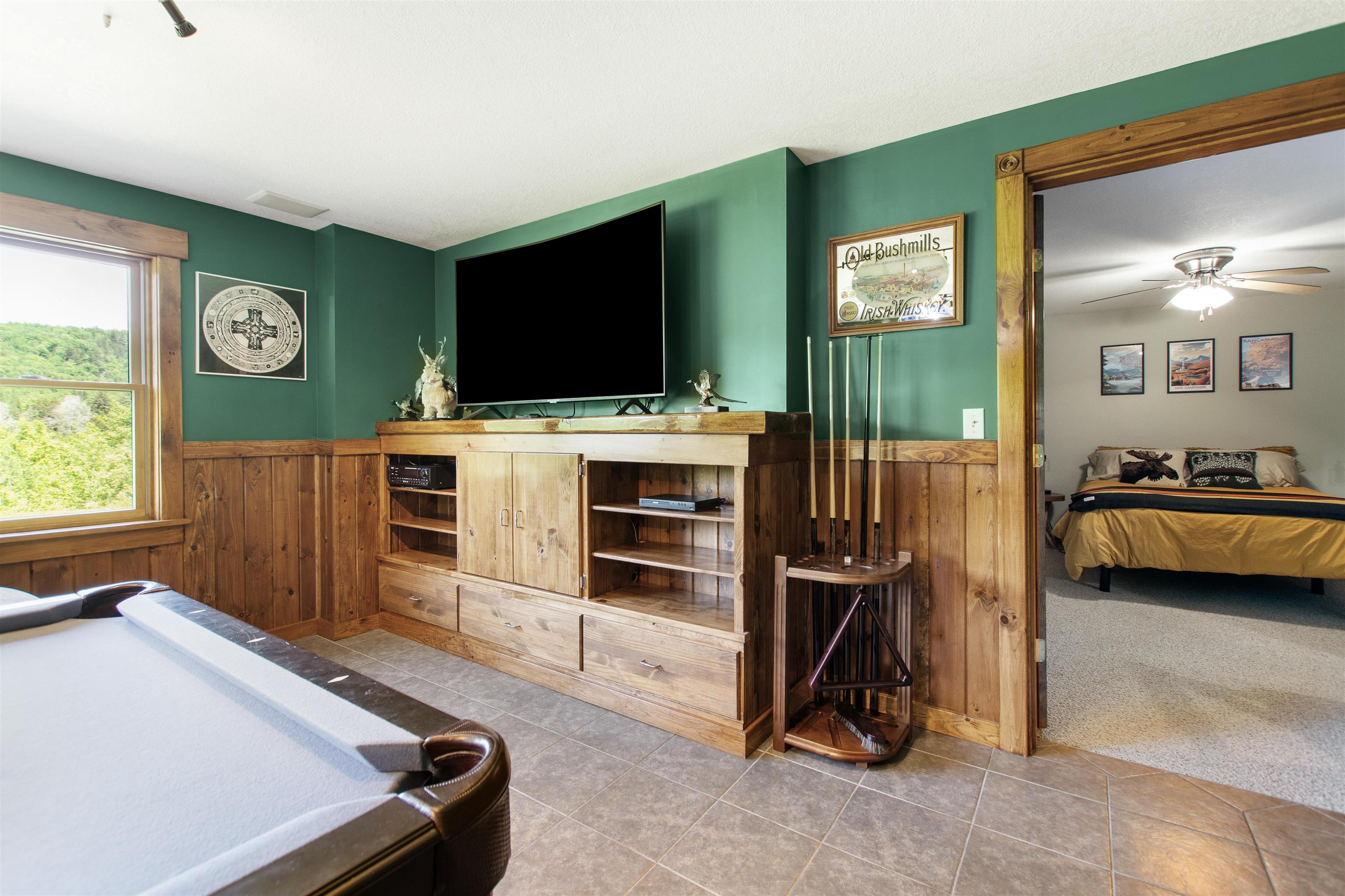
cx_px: 672
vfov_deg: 77.3
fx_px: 560
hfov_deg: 100.4
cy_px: 448
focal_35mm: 15
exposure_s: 1/1.67
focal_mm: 10
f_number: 5
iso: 100
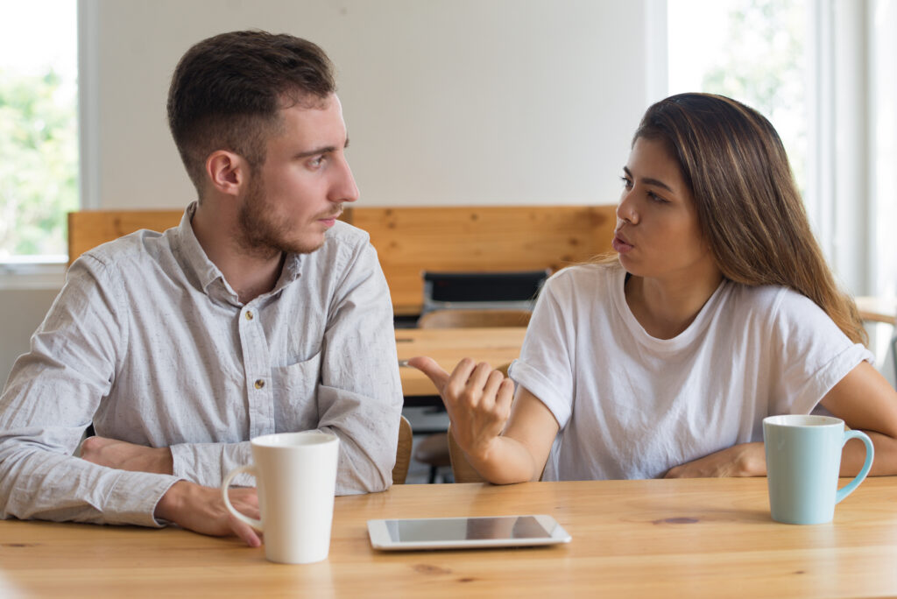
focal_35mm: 58
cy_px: 300
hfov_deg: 34.5
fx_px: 1446
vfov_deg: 23.4
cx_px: 448
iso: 125
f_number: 4
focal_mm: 58
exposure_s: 1/125
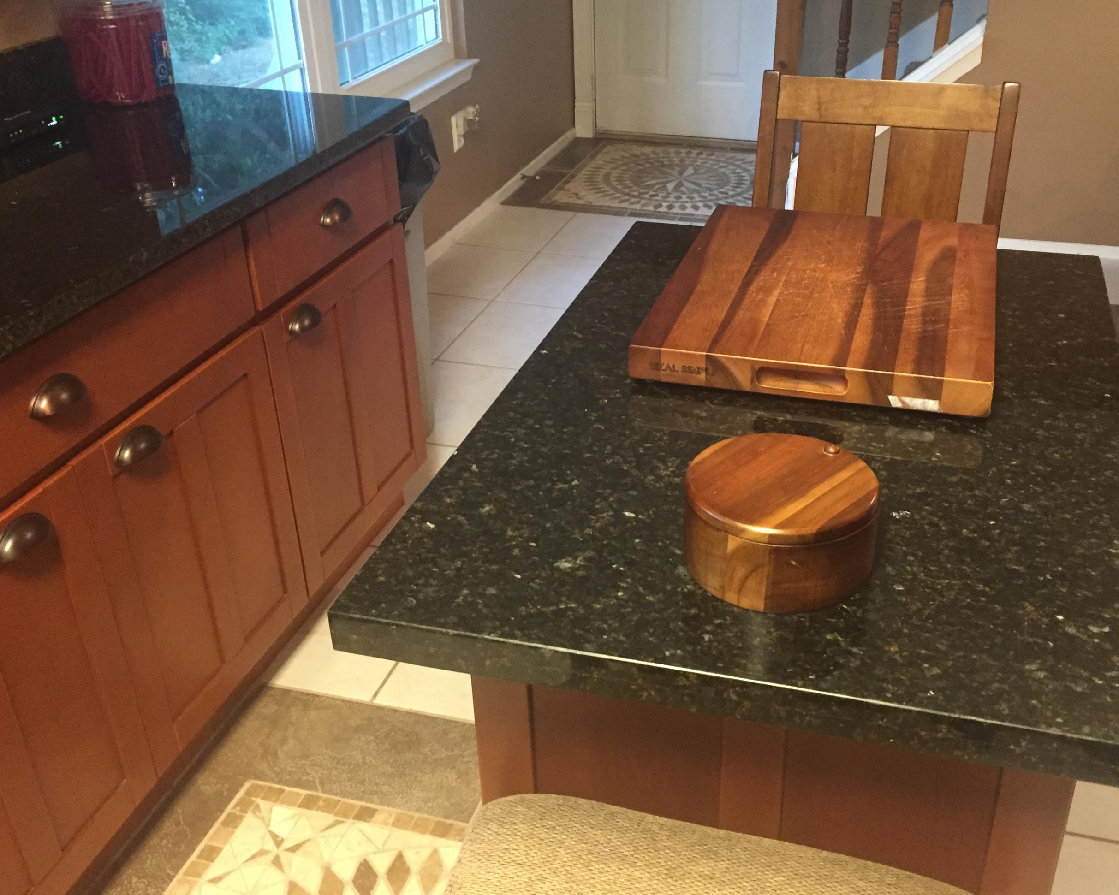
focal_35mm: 35
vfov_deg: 42.2
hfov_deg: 51.4
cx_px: 639
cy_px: 439
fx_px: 1159
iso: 250
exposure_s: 1/15
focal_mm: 4.15
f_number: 2.2
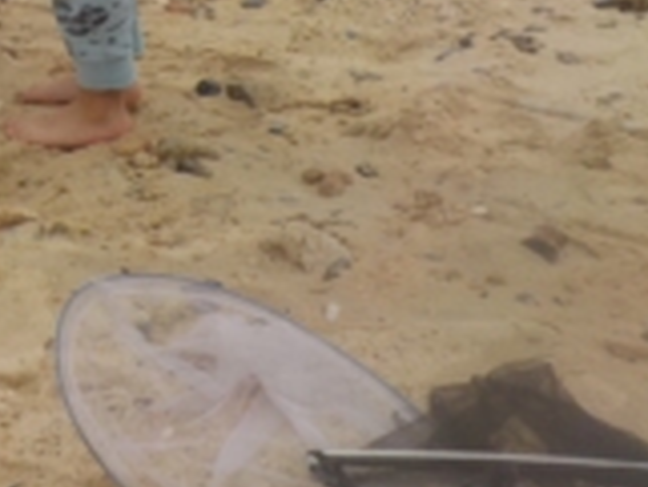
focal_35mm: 93
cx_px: -105
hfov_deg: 19.9
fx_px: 1742
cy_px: -211
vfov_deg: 14.9
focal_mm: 4.1
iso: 125
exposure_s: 1/2000
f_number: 3.3
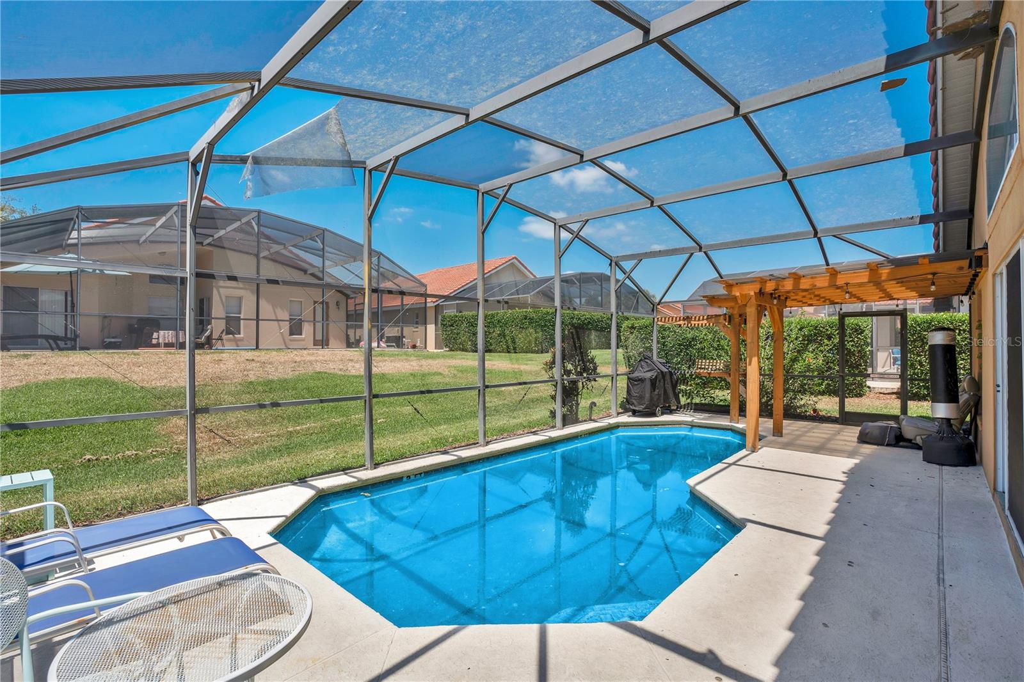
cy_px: 341
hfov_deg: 96.7
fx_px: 455
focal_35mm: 16
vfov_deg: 73.7
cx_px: 512
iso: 100
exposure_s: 1/200
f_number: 8
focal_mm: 16
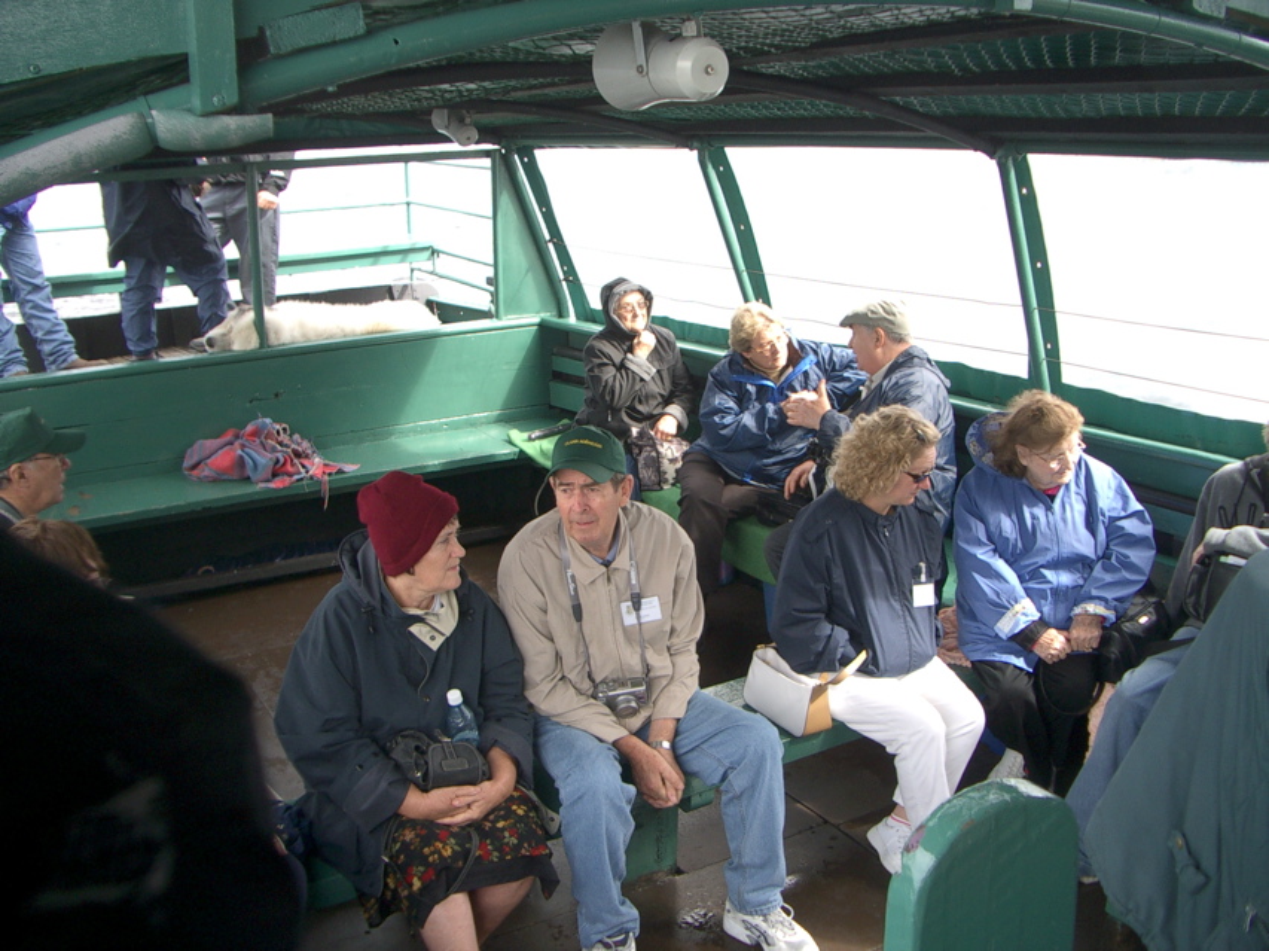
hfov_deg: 52.6
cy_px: 476
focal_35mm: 35
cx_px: 634
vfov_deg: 40.7
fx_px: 1283
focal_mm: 5.8
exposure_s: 1/125
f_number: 2.6
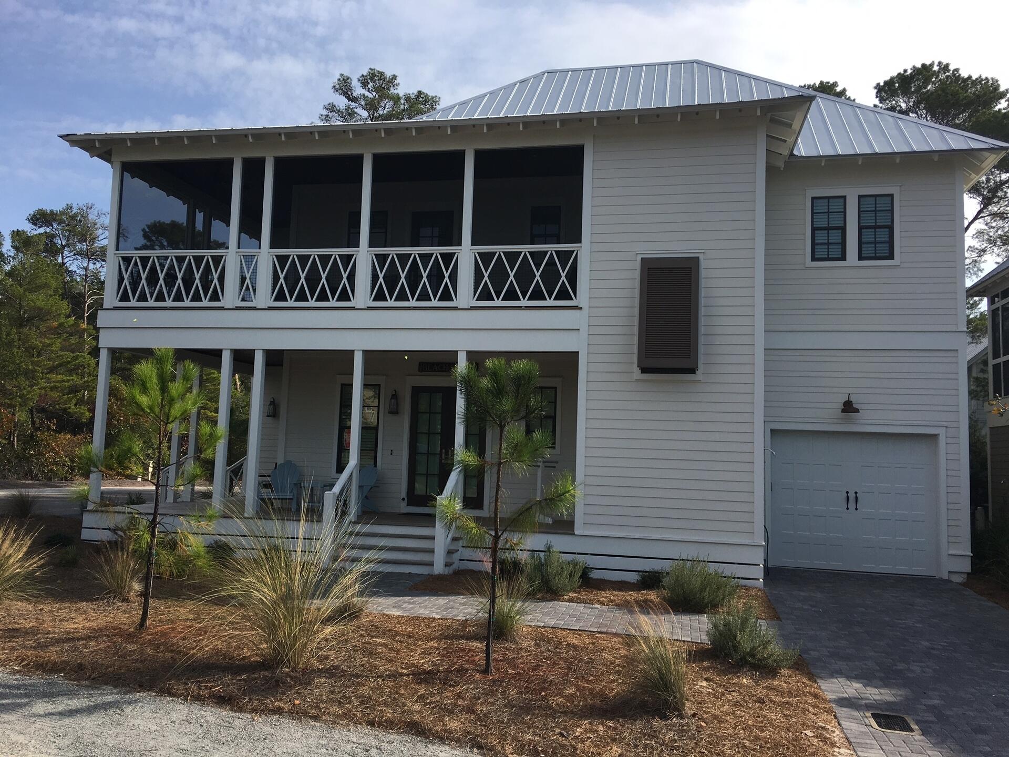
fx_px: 845
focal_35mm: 29
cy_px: 378
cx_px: 504
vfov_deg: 48.2
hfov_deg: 61.7
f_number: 2.2
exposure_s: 1/1479
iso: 25
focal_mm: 4.15
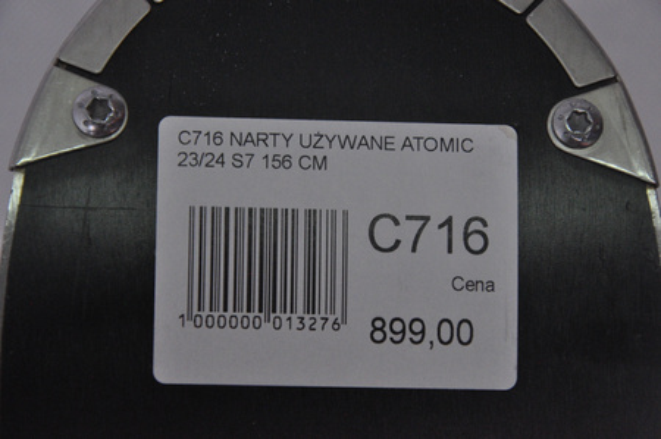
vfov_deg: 8.7
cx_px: 330
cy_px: 220
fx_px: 2889
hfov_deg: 13.1
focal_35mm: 158
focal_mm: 105
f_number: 9.5
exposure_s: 1/125
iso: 3200
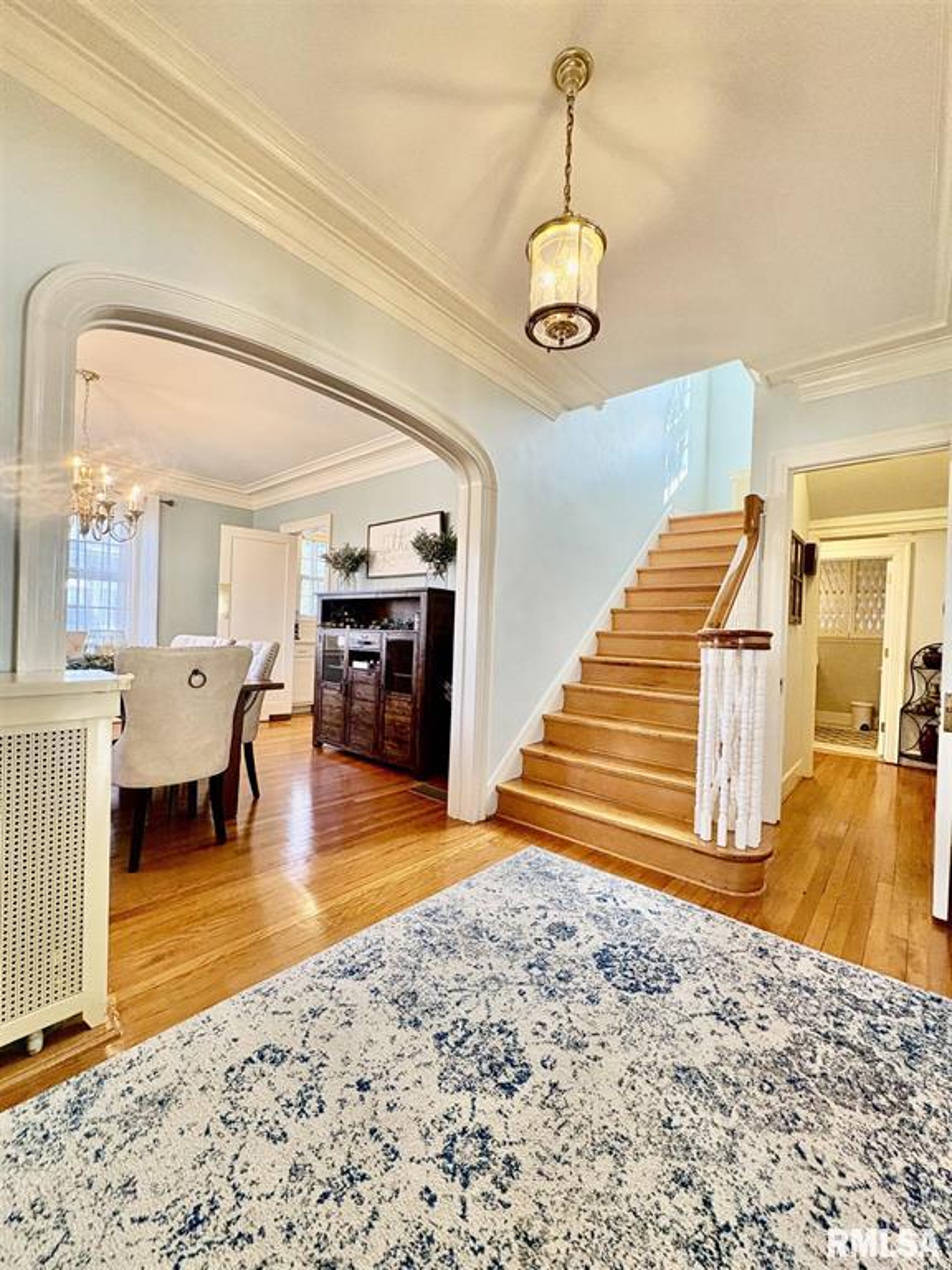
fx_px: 513
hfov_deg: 85.7
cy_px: 635
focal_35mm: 14
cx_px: 476
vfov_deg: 102.1
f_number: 2.2
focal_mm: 2.22
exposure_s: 1/120
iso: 320
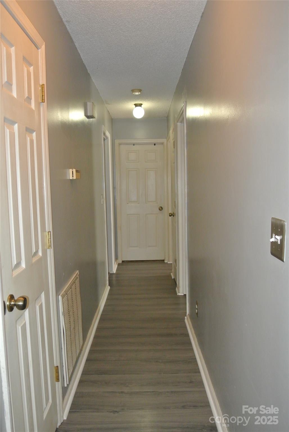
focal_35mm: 29
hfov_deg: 45.1
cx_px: 144
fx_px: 348
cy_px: 216
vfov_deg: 63.6
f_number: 3.5
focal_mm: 11
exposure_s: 1/60
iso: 800
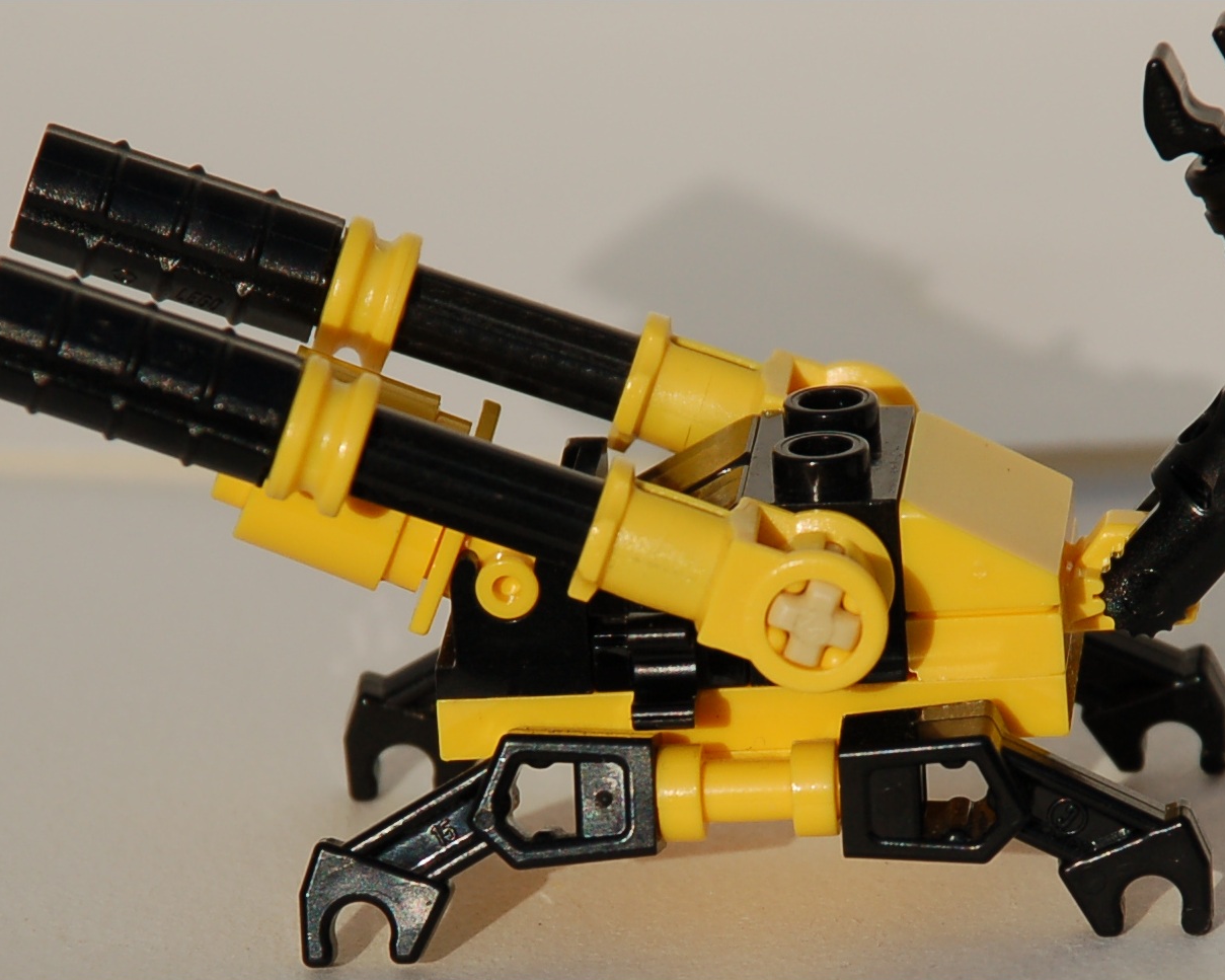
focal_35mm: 230
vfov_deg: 6.7
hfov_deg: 8.4
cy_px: 492
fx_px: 8322
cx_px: 690
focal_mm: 135
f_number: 8
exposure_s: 1/1000
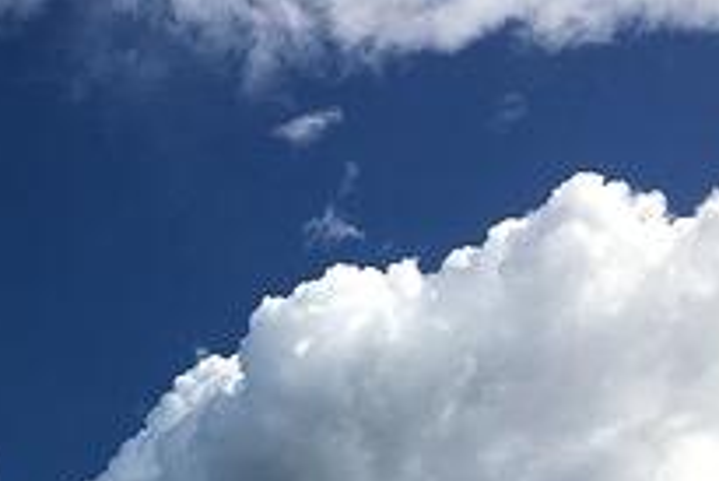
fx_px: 1879
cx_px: -253
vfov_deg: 14.0
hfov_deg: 19.7
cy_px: 611
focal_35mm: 94
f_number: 2.2
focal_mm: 4.15
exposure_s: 1/2404
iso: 25
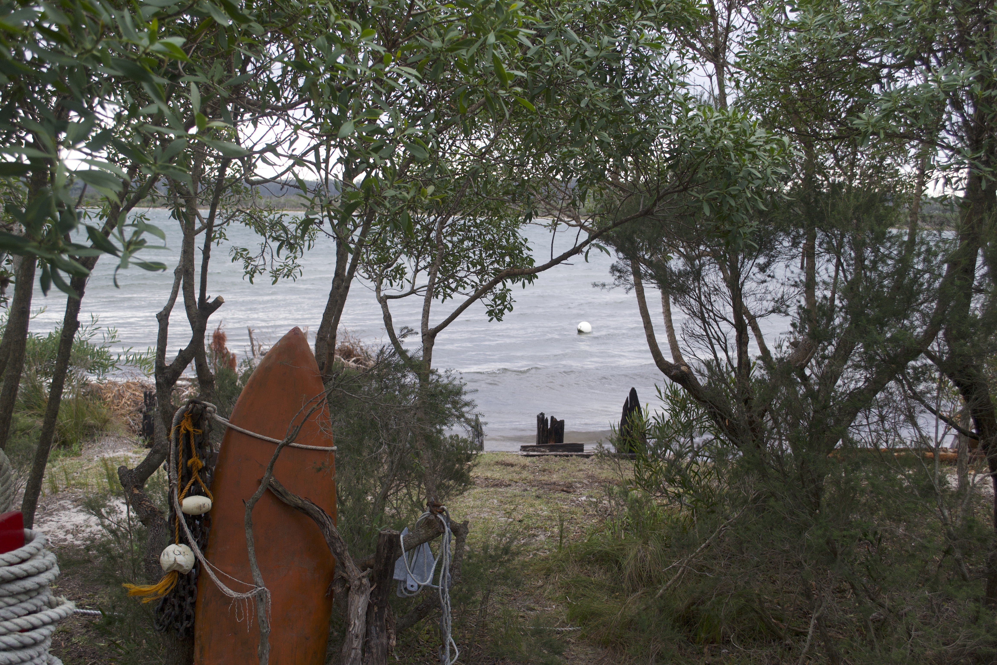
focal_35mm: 36
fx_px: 997
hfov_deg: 53.1
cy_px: 332
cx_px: 498
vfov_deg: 36.9
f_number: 5.6
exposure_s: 1/125
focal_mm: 24
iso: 140
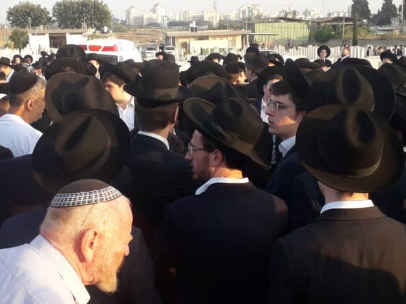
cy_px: 128
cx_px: 147
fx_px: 516
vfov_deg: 32.8
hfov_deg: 42.5
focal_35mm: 44
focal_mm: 3.6
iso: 40
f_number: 1.9
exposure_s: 1/295
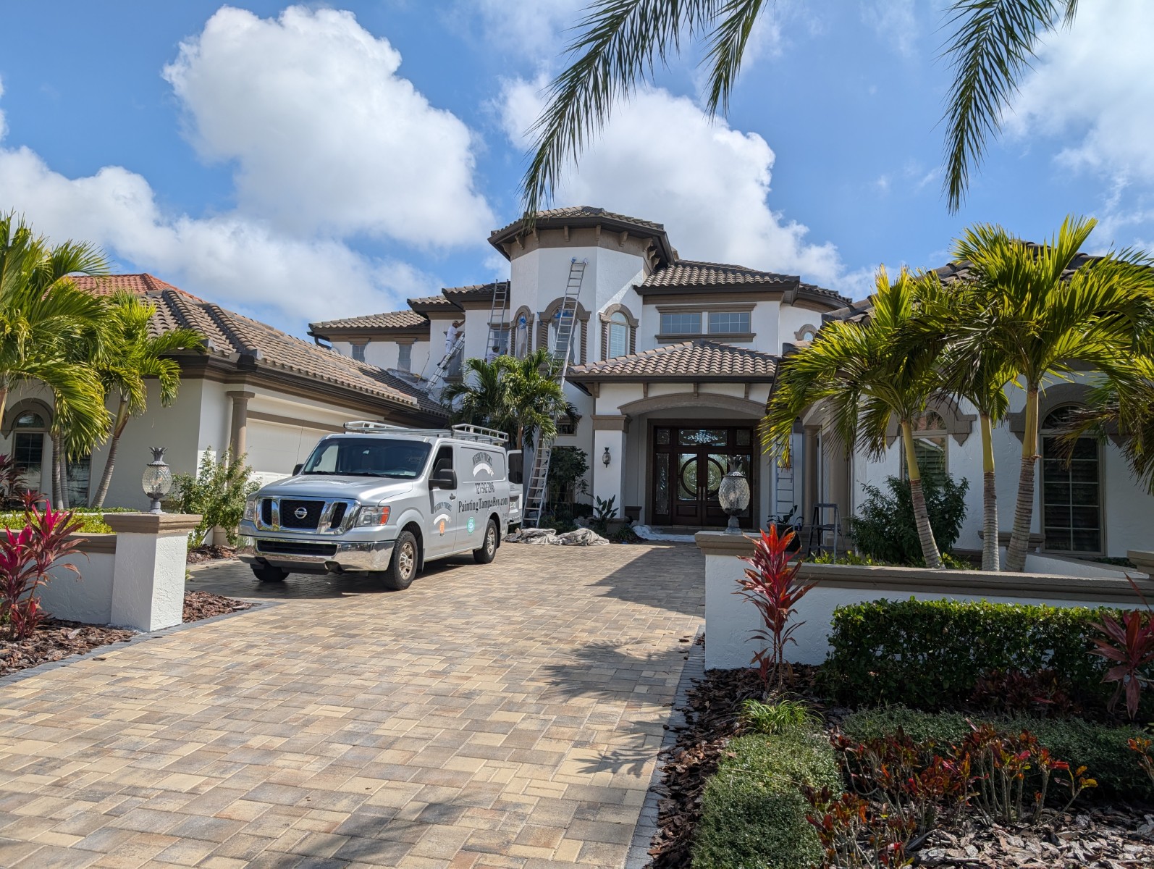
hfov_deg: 71.5
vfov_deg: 56.9
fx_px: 801
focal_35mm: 24
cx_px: 577
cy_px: 434
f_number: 1.68
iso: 23
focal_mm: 6.9
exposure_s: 1/2088
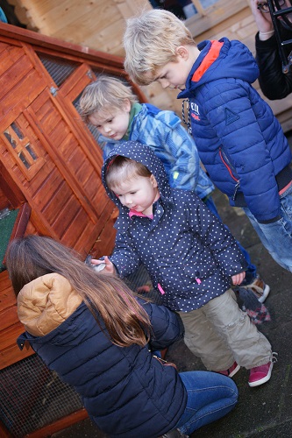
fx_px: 1096
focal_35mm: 90
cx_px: 146
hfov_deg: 15.2
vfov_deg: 22.6
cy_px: 219
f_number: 5
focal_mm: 90
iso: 800
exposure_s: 1/100
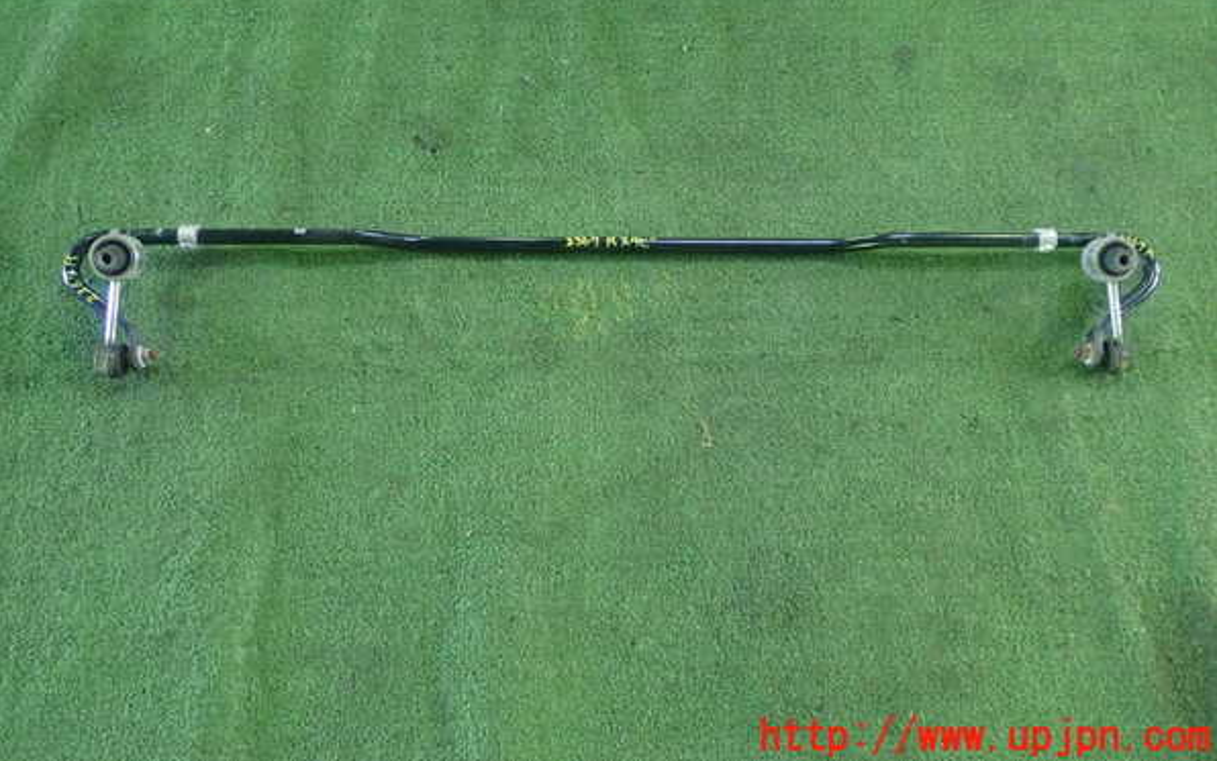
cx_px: 608
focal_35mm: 32
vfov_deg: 39.3
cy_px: 304
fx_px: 1062
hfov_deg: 59.6
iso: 640
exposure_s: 1/30
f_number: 2.3
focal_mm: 5.4
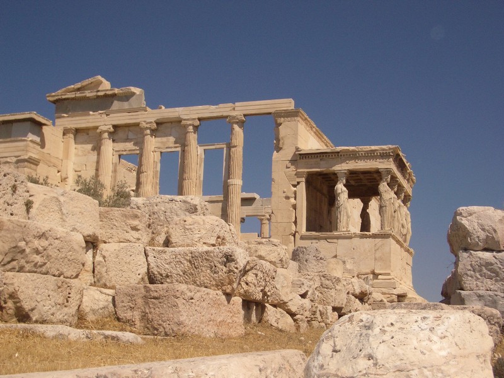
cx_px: 252
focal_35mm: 49
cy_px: 189
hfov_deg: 38.9
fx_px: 713
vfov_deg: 29.7
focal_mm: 8.2
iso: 100
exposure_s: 1/1600
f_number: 5
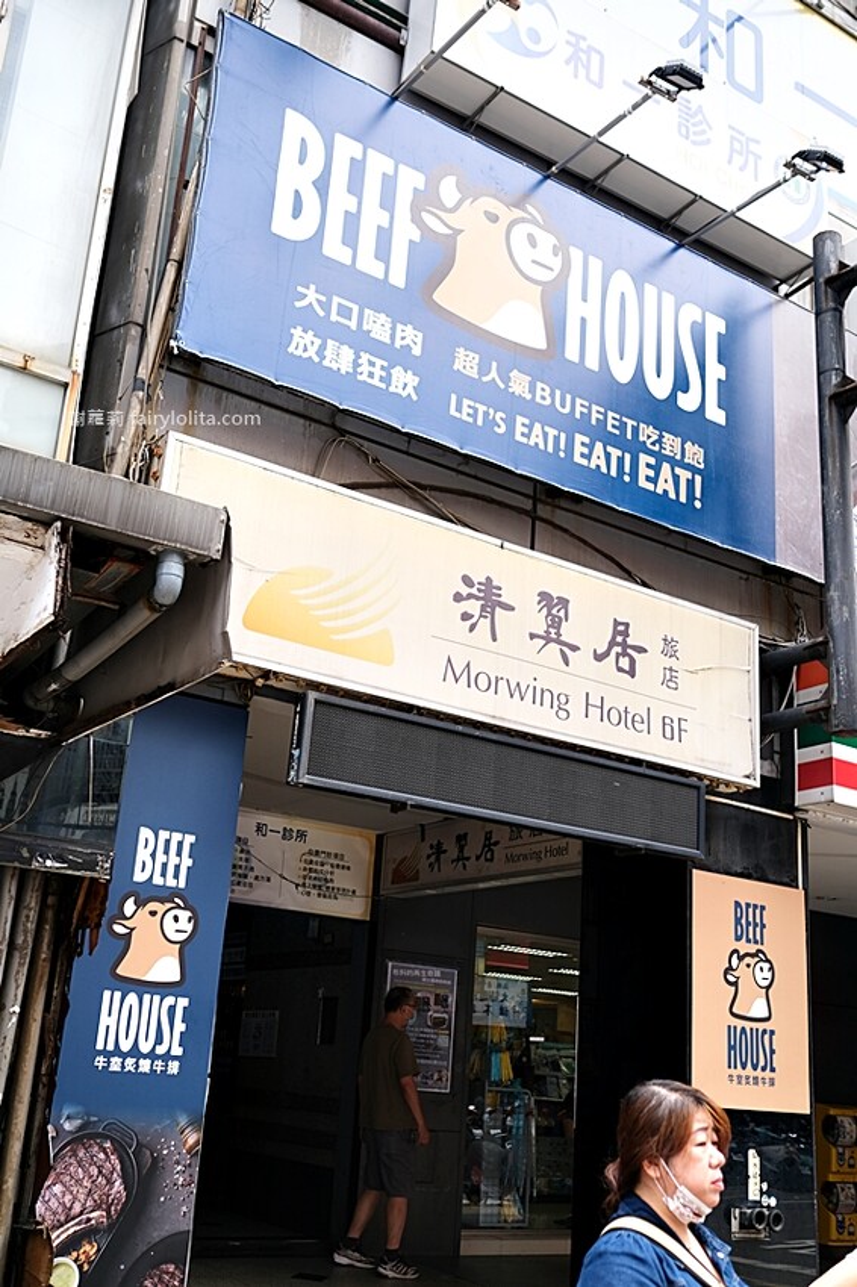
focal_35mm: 35
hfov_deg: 37.8
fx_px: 1251
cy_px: 644
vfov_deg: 54.5
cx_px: 428
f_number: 3.2
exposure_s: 1/280
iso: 160
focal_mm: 23
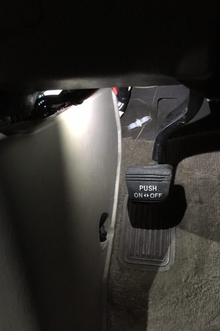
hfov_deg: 42.3
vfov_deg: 60.3
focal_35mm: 31
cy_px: 162
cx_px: 117
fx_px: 284
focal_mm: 4.15
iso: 320
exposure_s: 1/15
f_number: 2.2
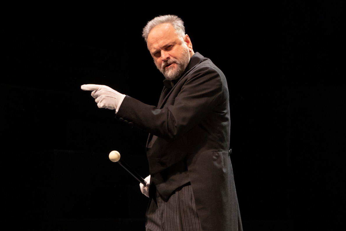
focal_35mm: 179
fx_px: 1720
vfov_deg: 7.7
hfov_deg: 11.5
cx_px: 172
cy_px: 114
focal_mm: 118
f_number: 4
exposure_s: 1/80
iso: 1000
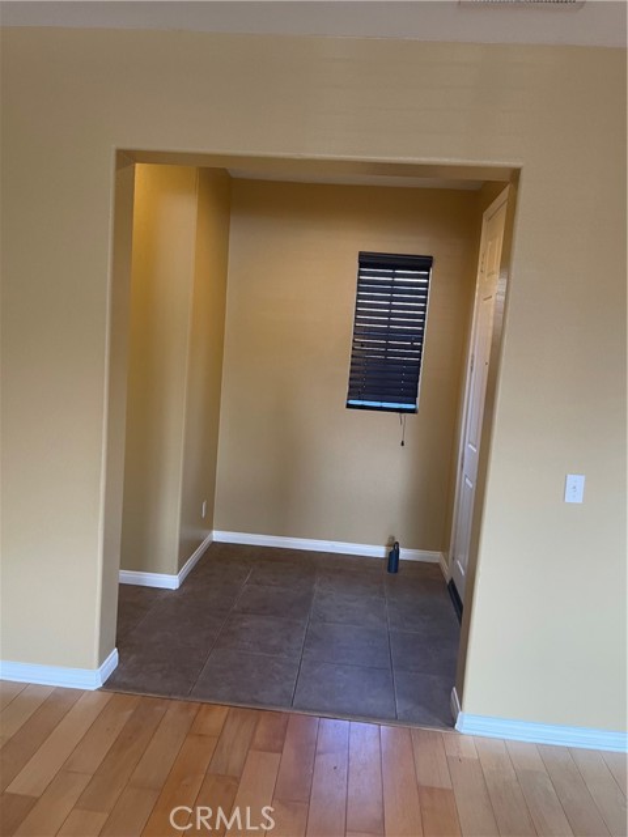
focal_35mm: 25
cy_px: 418
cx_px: 314
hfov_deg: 54.9
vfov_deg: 69.4
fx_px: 605
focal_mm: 5.1
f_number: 1.6
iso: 125
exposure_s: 1/82
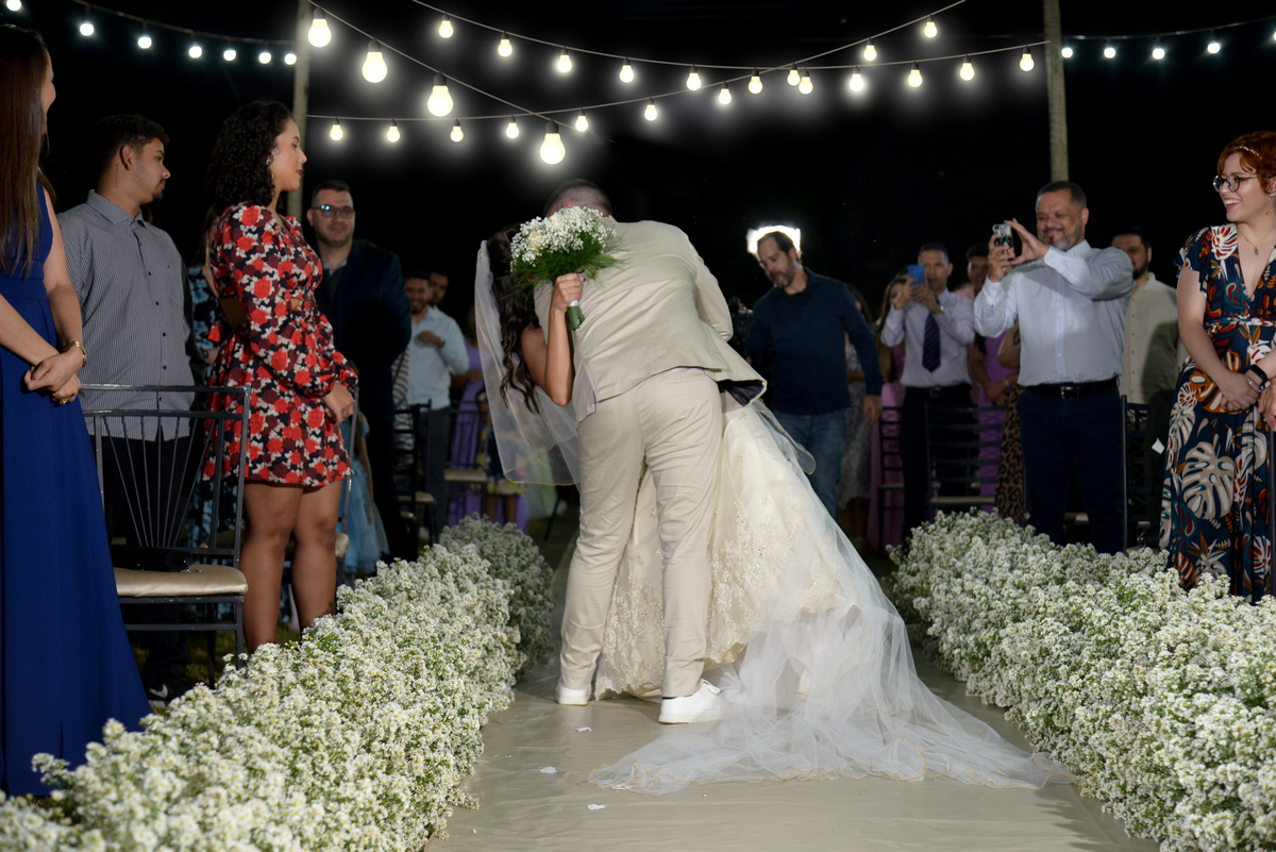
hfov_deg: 30.9
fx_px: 2305
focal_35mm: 65
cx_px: 638
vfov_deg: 20.9
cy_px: 426
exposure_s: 1/160
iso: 2200
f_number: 4.5
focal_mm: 65
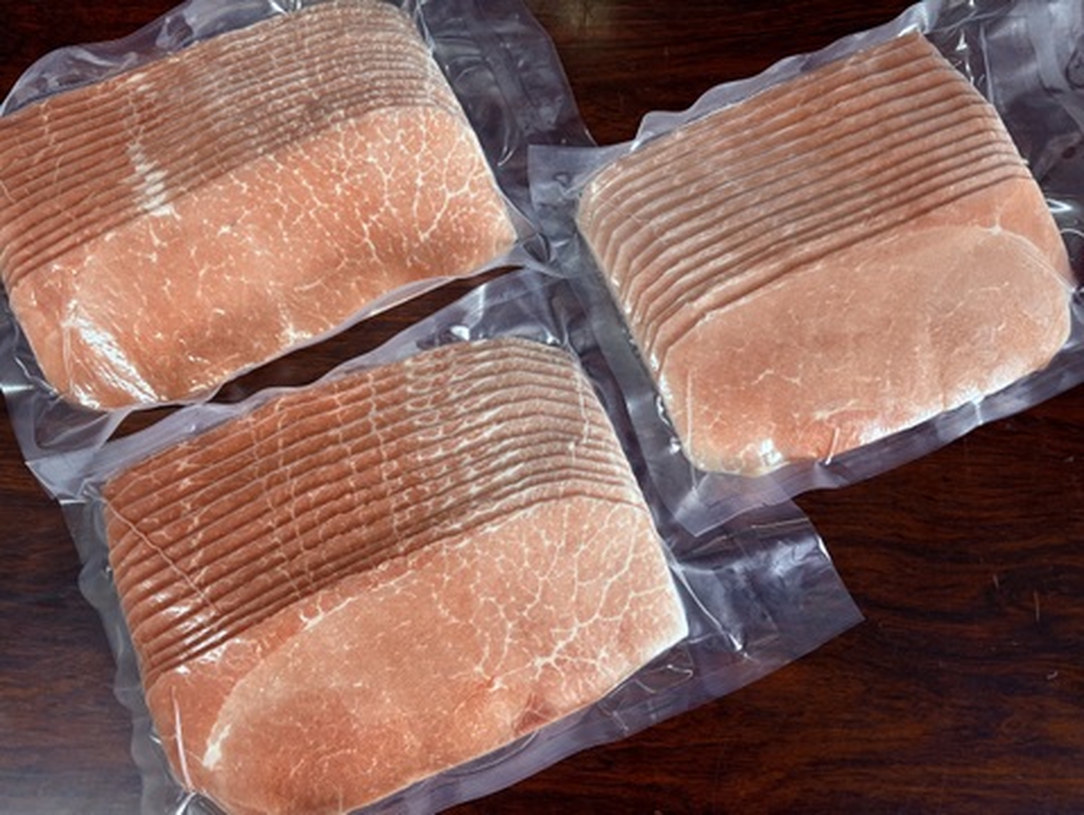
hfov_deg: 67.3
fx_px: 815
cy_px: 408
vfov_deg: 53.1
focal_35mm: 26
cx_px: 542
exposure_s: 1/60
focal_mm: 5.96
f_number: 1.6
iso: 125
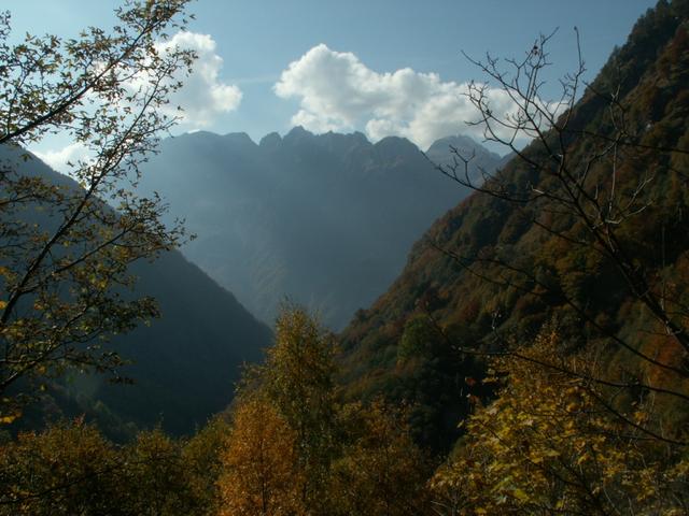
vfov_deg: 40.7
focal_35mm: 35
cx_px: 344
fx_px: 697
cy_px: 258
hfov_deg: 52.6
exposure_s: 1/400
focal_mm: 5.86
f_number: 8
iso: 50
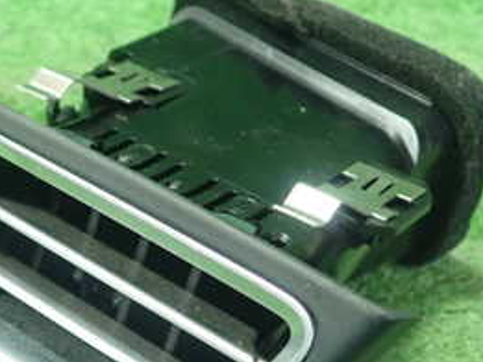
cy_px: 308
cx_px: 107
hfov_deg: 27.7
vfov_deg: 21.0
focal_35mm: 69
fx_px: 963
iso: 640
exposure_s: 1/125
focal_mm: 5.5
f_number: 2.3
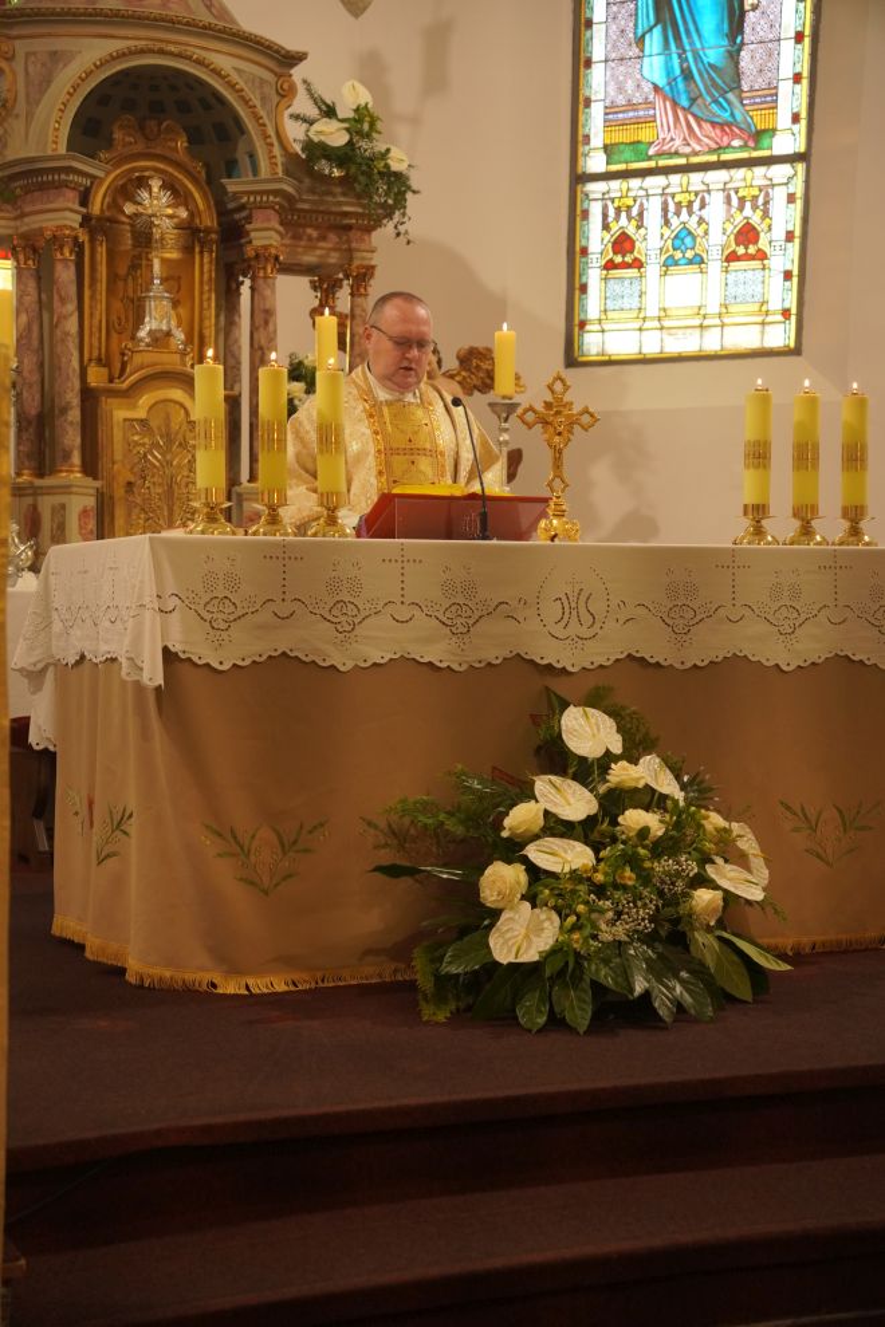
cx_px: 442
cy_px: 664
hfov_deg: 24.7
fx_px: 2024
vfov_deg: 36.3
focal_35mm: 55
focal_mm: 36.6
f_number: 3.2
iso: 1250
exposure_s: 1/200
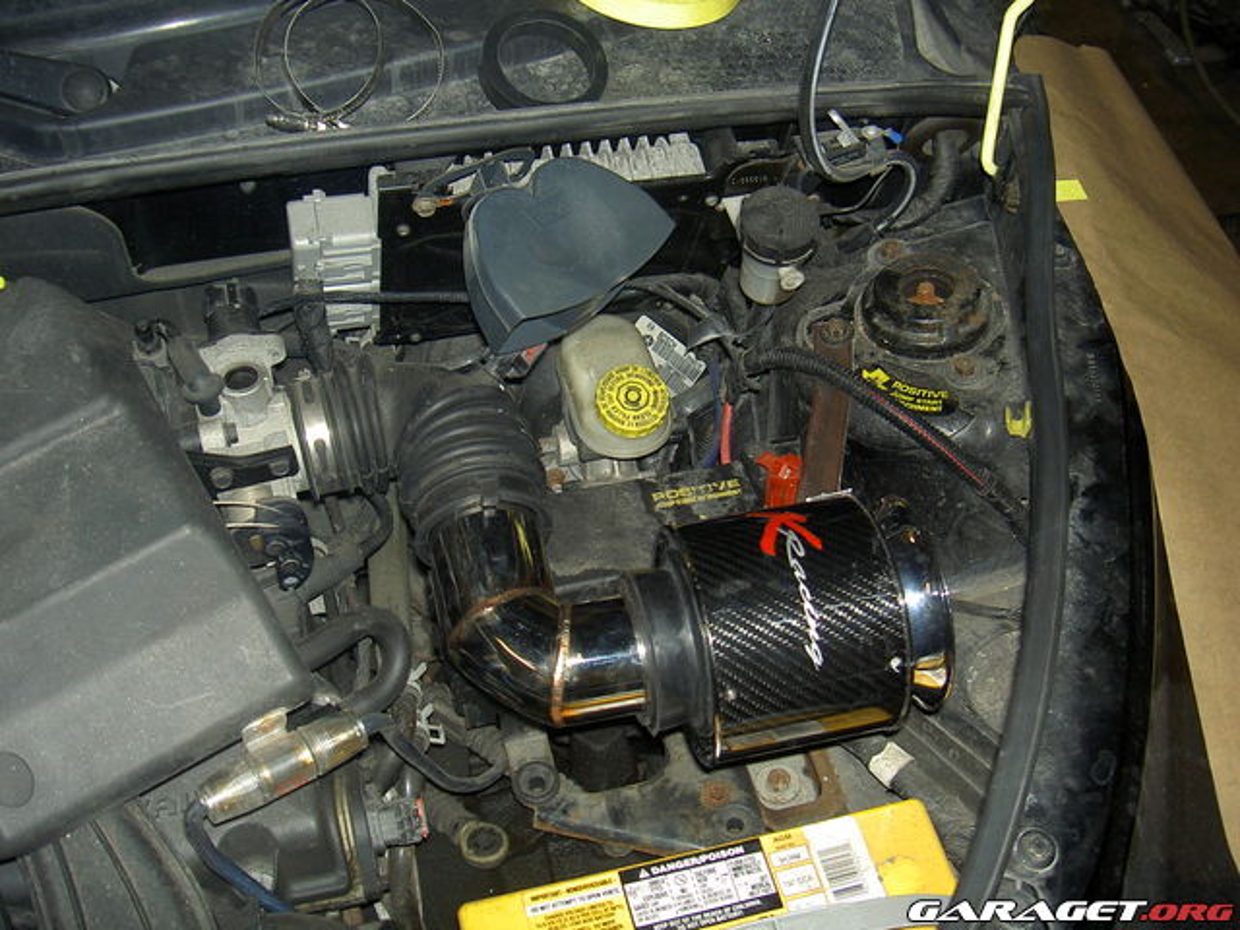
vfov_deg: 36.8
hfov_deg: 47.9
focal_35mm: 39
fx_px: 1397
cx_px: 620
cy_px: 465
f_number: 2.8
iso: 100
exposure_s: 1/125
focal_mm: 8
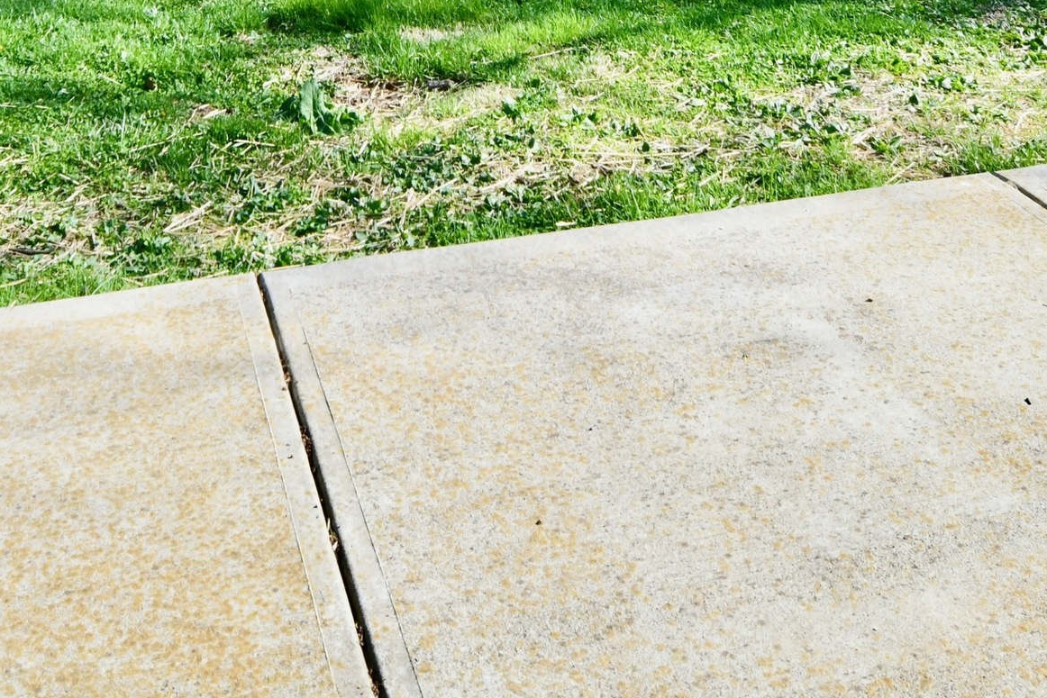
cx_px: 352
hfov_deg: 51.0
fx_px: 1076
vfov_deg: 29.3
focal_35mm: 37
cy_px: -204
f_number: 10
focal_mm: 14
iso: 640
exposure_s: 1/400
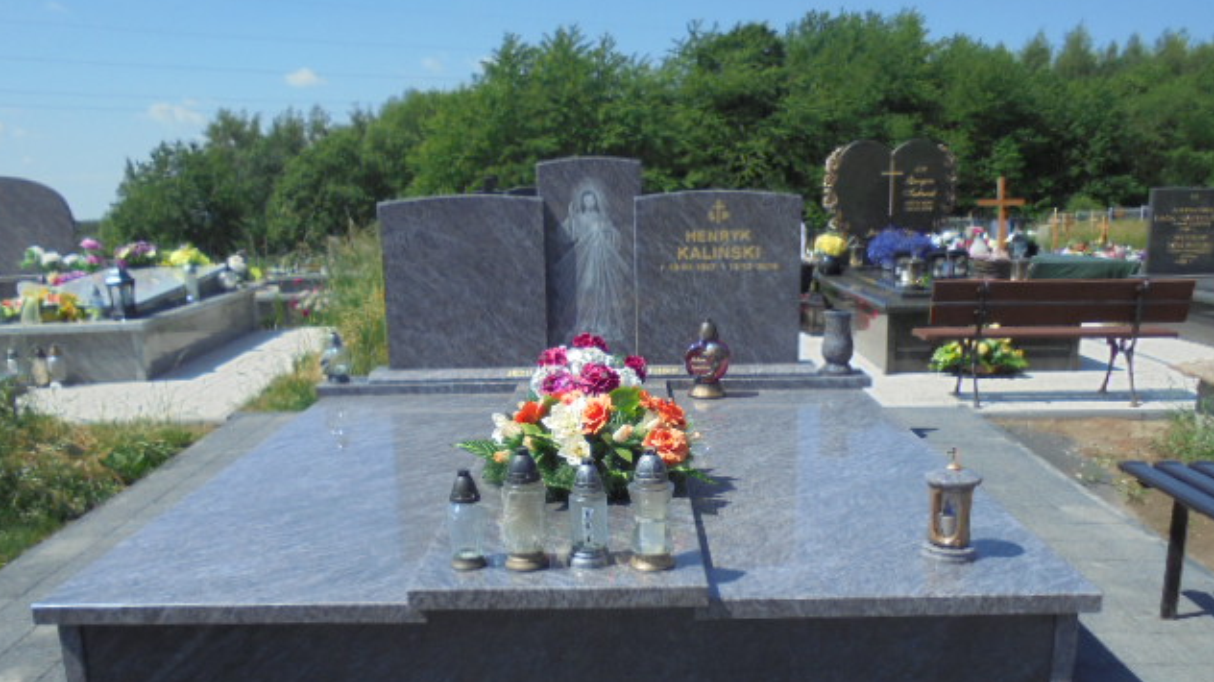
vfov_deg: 36.3
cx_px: 605
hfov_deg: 61.0
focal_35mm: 32
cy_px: 448
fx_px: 1030
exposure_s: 1/100
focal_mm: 5.3
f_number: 11.8
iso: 100
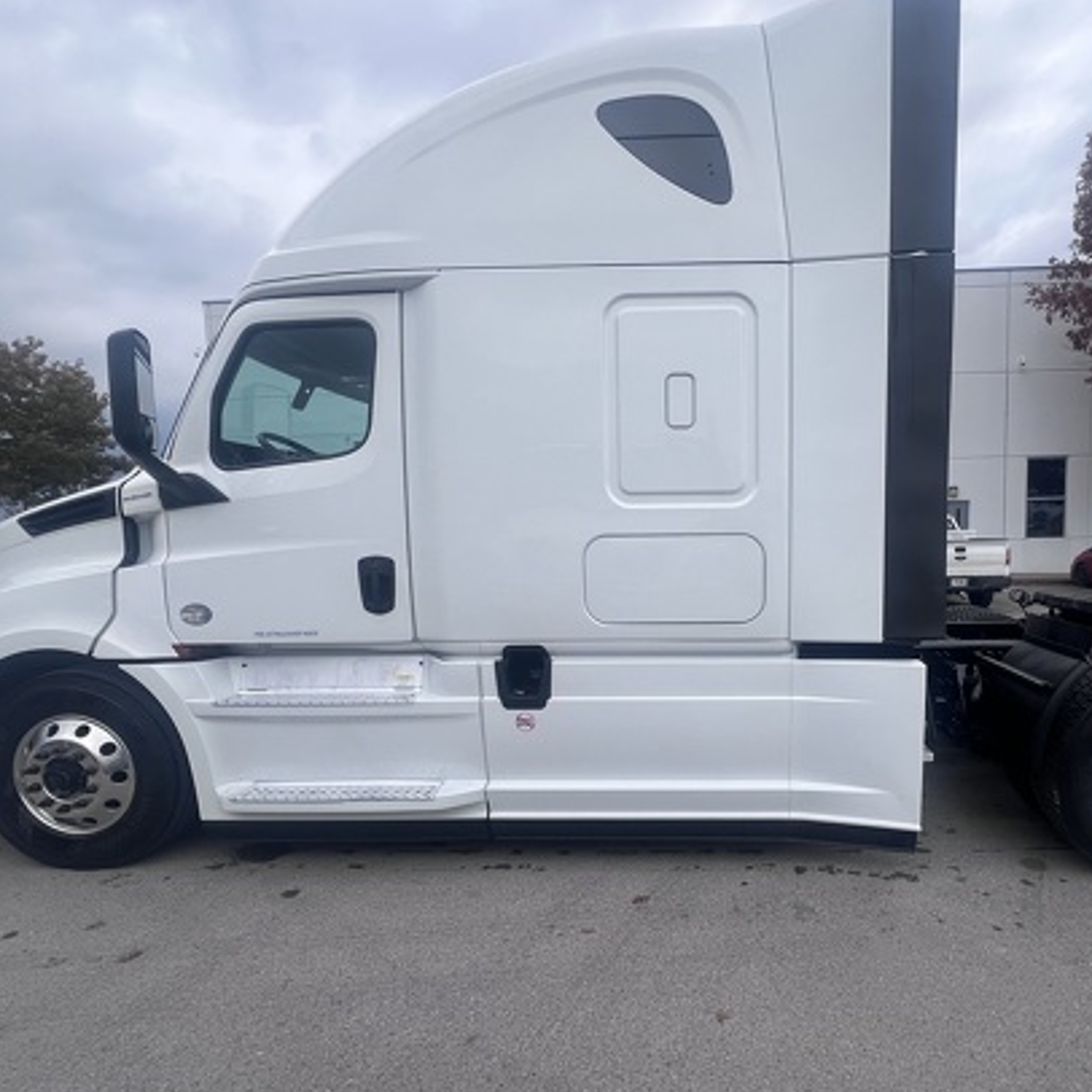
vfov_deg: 83.7
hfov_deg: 82.2
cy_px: 597
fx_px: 607
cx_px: 691
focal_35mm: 17
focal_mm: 1.57
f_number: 1.8
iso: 32
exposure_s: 1/1449
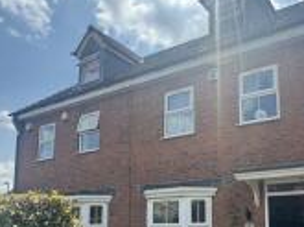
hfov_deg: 49.6
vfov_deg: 38.1
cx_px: 224
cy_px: 182
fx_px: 315
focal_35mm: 36
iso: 40
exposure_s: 1/956
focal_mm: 2.22
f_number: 2.2
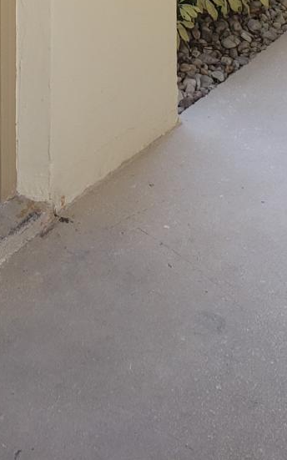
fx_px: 1252
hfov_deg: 12.9
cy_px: -372
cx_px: 6
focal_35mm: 100
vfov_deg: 17.0
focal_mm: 4.3
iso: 64
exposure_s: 1/60
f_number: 2.4
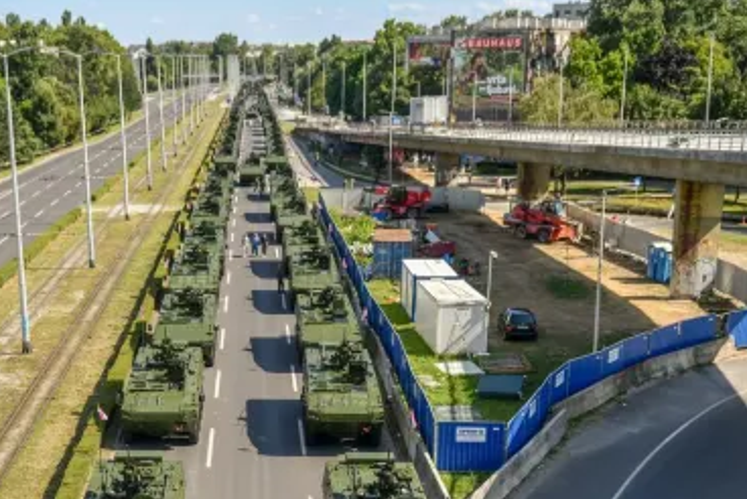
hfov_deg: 31.1
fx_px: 1329
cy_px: 496
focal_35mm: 64
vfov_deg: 20.6
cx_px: 237
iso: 100
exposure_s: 1/2000
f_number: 2.8
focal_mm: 31
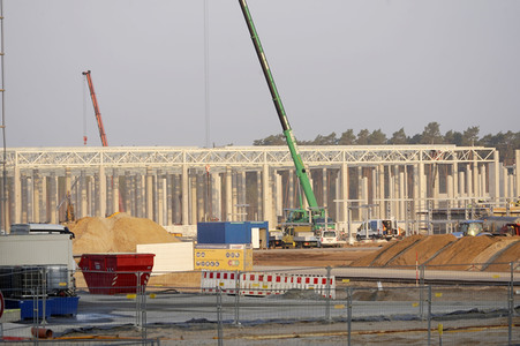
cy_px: 173
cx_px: 260
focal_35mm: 200
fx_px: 2887
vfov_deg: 6.9
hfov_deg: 10.3
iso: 320
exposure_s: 1/400
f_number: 8
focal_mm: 200
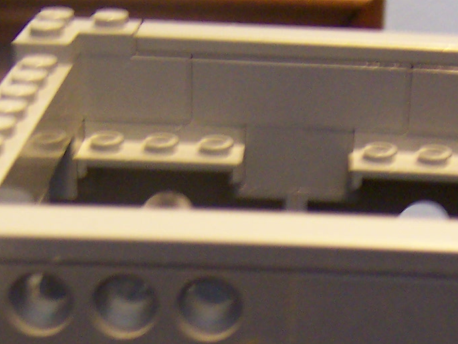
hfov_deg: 17.7
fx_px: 1469
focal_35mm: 111
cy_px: 545
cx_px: 312
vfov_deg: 12.6
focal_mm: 5.5
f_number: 2.8
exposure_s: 1/8
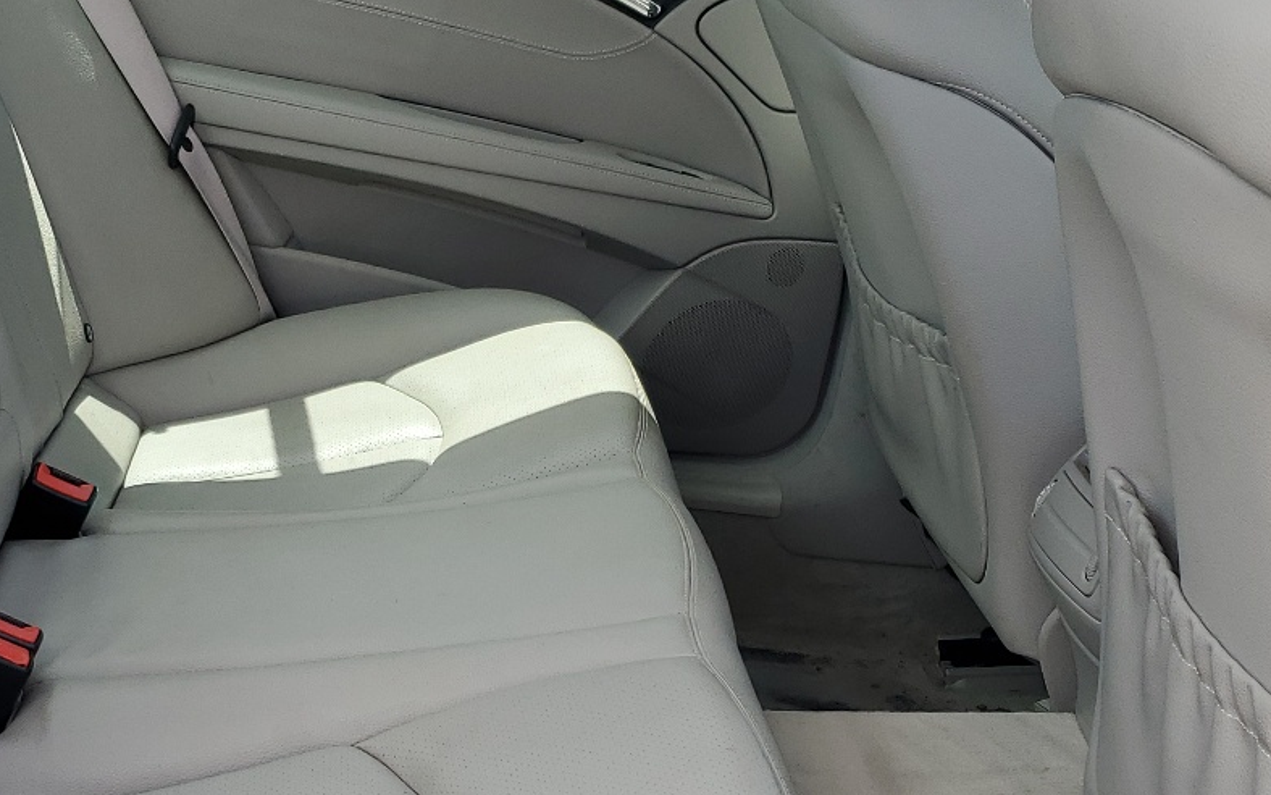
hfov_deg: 35.8
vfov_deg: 23.0
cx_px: 404
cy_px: 569
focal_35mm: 56
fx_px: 1940
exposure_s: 1/455
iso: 50
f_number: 1.5
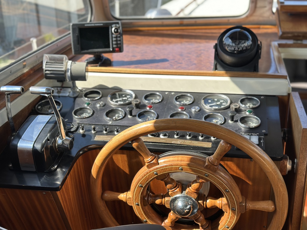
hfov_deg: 39.7
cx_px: 154
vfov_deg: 30.3
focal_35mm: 48
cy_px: 115
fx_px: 426
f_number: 1.78
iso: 80
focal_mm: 6.86
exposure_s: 1/953
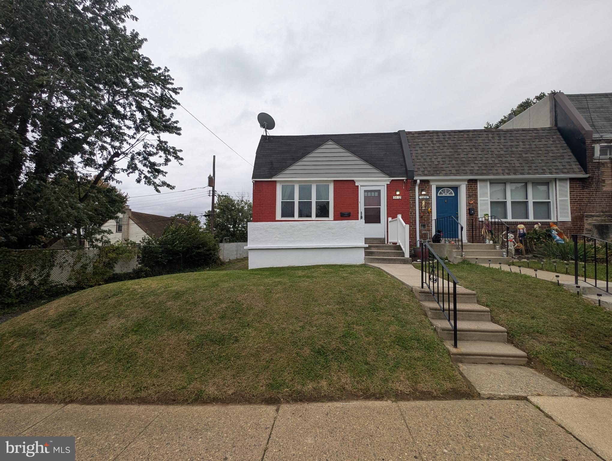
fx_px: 212
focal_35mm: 12
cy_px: 230
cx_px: 306
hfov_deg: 110.5
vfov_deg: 94.6
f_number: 1.95
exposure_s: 1/275
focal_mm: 2.23
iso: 41
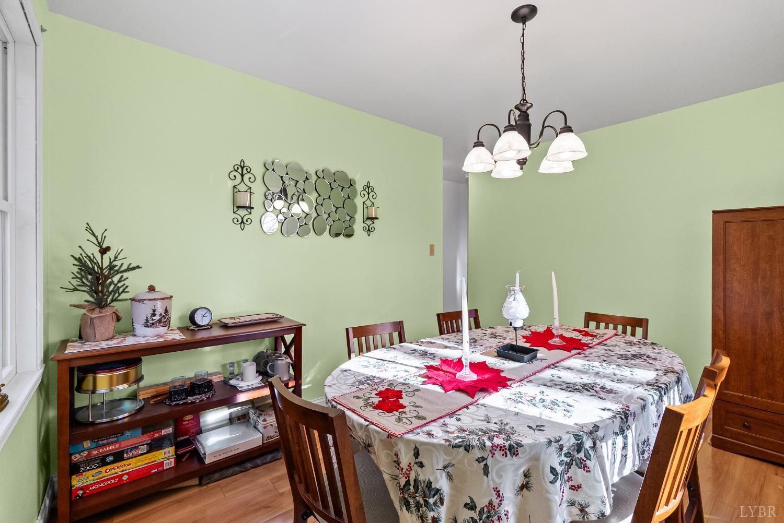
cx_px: 392
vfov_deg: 73.8
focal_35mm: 16
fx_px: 349
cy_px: 262
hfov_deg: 96.7
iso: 2500
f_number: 8
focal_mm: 16
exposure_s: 1/30
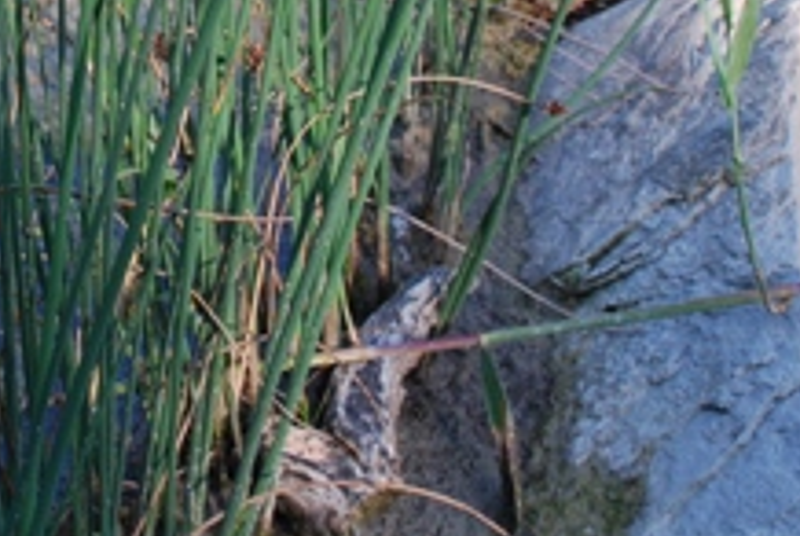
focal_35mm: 97
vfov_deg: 14.0
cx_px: 161
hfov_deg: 20.8
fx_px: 2158
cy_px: 51
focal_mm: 22
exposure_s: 1/125
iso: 140
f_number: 5.6
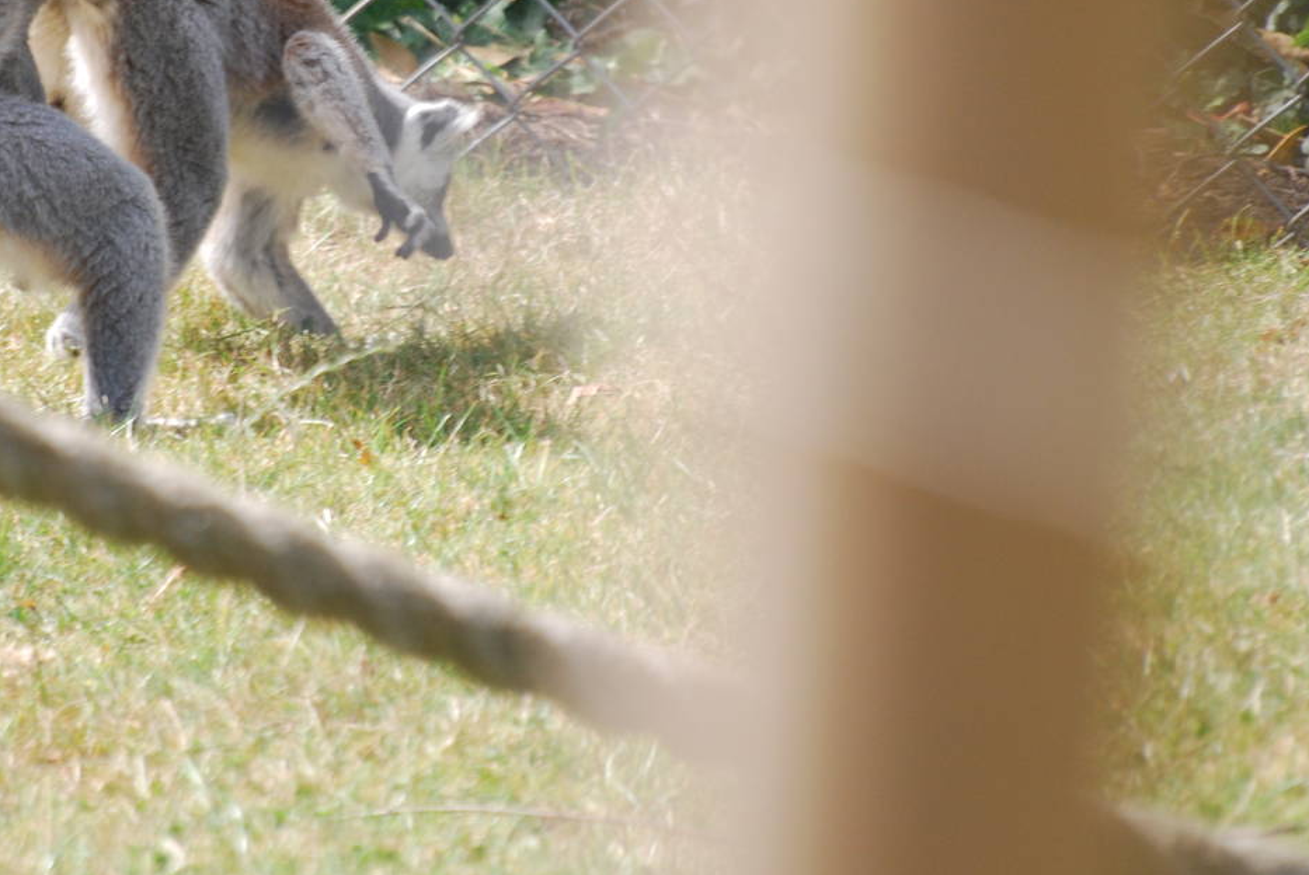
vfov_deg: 1.8
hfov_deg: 2.7
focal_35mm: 772
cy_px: 183
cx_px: 334
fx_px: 28096
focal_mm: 300
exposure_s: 1/500
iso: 360
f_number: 5.6
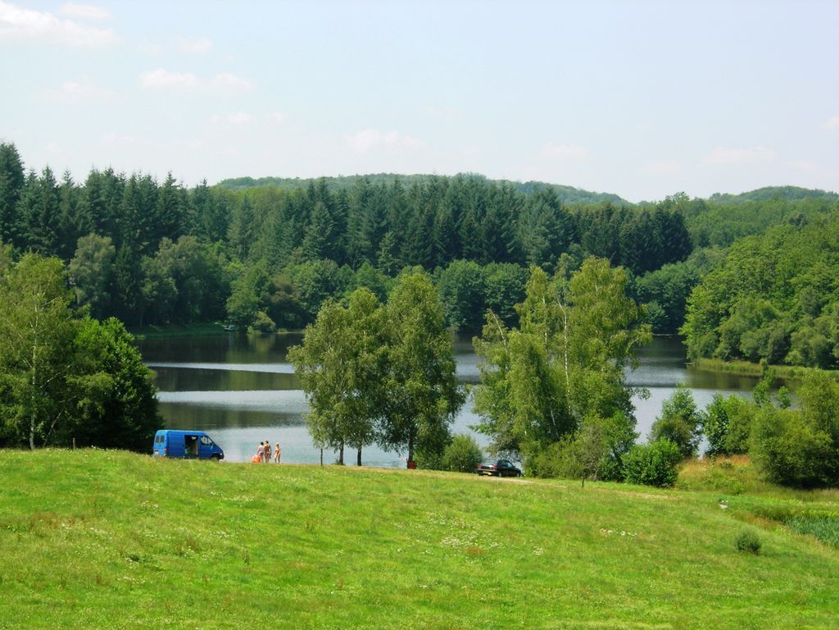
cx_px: 420
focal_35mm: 103
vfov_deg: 14.4
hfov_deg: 19.1
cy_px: 315
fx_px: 2496
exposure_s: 1/134
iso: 64
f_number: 7.8
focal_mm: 21.3
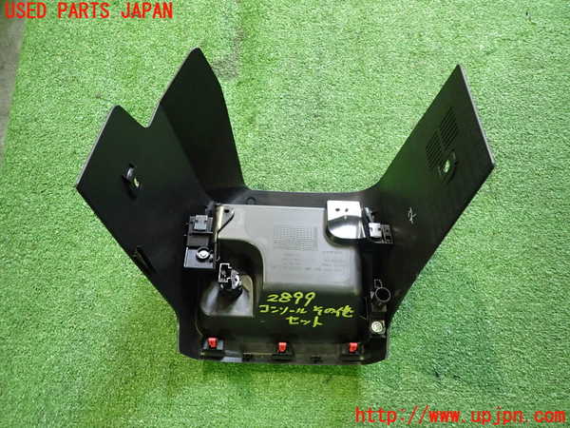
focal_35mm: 25
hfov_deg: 69.4
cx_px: 285
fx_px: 412
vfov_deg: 54.9
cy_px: 214
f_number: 2
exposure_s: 1/40
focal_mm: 4.5
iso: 640
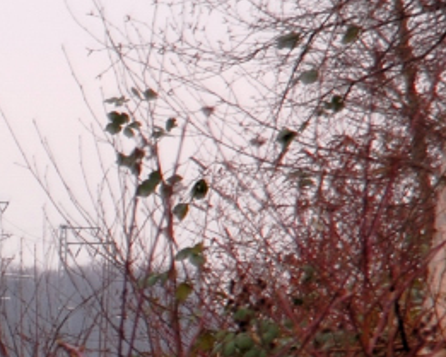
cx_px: -244
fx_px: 8147
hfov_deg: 3.1
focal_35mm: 617
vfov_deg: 2.5
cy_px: 354
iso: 200
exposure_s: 1/10
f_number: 18
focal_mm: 112
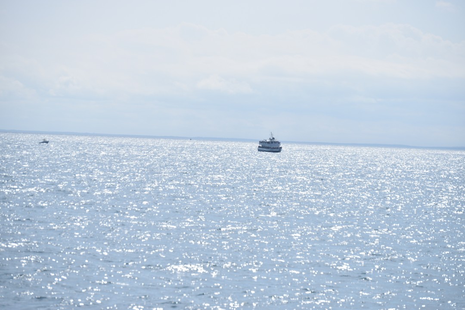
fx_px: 2519
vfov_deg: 7.0
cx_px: 232
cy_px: 155
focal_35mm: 195
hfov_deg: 10.5
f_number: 5.6
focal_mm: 130
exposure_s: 1/1600
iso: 200
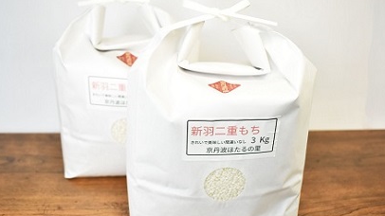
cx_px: 177
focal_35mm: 37
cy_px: 111
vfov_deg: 32.3
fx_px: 373
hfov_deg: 54.5
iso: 400
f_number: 4
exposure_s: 1/320
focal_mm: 21
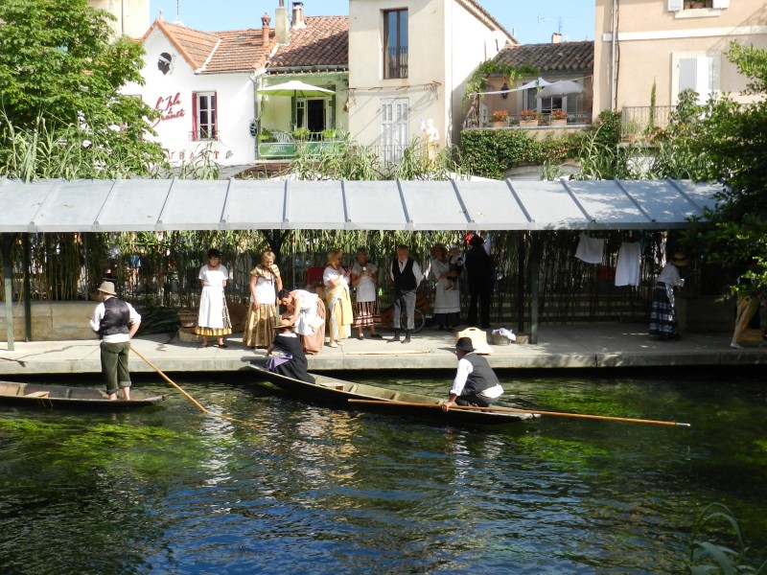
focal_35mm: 46
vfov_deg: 31.5
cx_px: 384
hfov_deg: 41.2
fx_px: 1019
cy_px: 288
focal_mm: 8.1
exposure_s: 1/500
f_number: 4.2
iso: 160
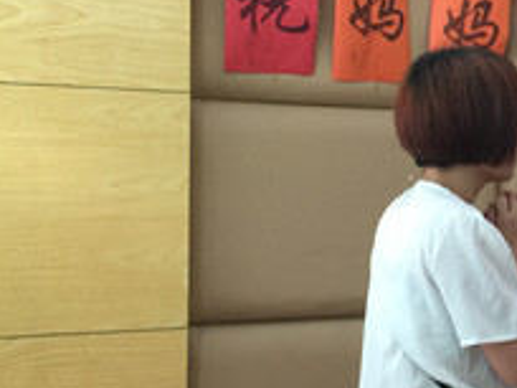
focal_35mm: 71
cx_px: 611
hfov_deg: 24.9
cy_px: 197
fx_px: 1060
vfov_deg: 20.7
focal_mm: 4.15
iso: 64
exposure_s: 1/17
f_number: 2.2
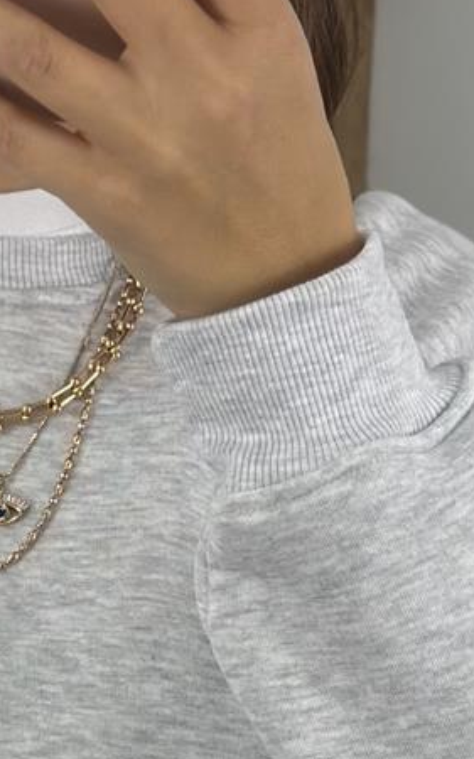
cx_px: -30
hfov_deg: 7.2
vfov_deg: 11.1
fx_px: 3743
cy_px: 1199
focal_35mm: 181
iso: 80
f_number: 1.78
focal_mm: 6.86
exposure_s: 1/516
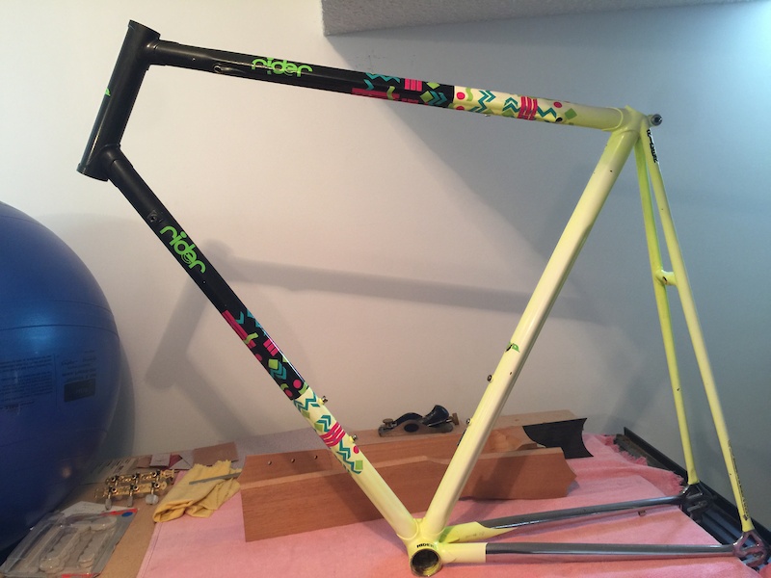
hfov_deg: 61.7
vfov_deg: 48.2
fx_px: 646
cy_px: 289
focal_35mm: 29
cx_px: 386
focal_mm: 4.15
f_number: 2.2
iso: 50
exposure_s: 1/15
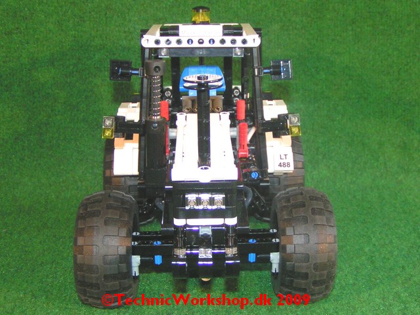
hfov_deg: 49.0
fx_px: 461
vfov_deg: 37.7
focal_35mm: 38
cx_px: 210
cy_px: 158
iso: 200
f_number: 2.8
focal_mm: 5.8
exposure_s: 1/40
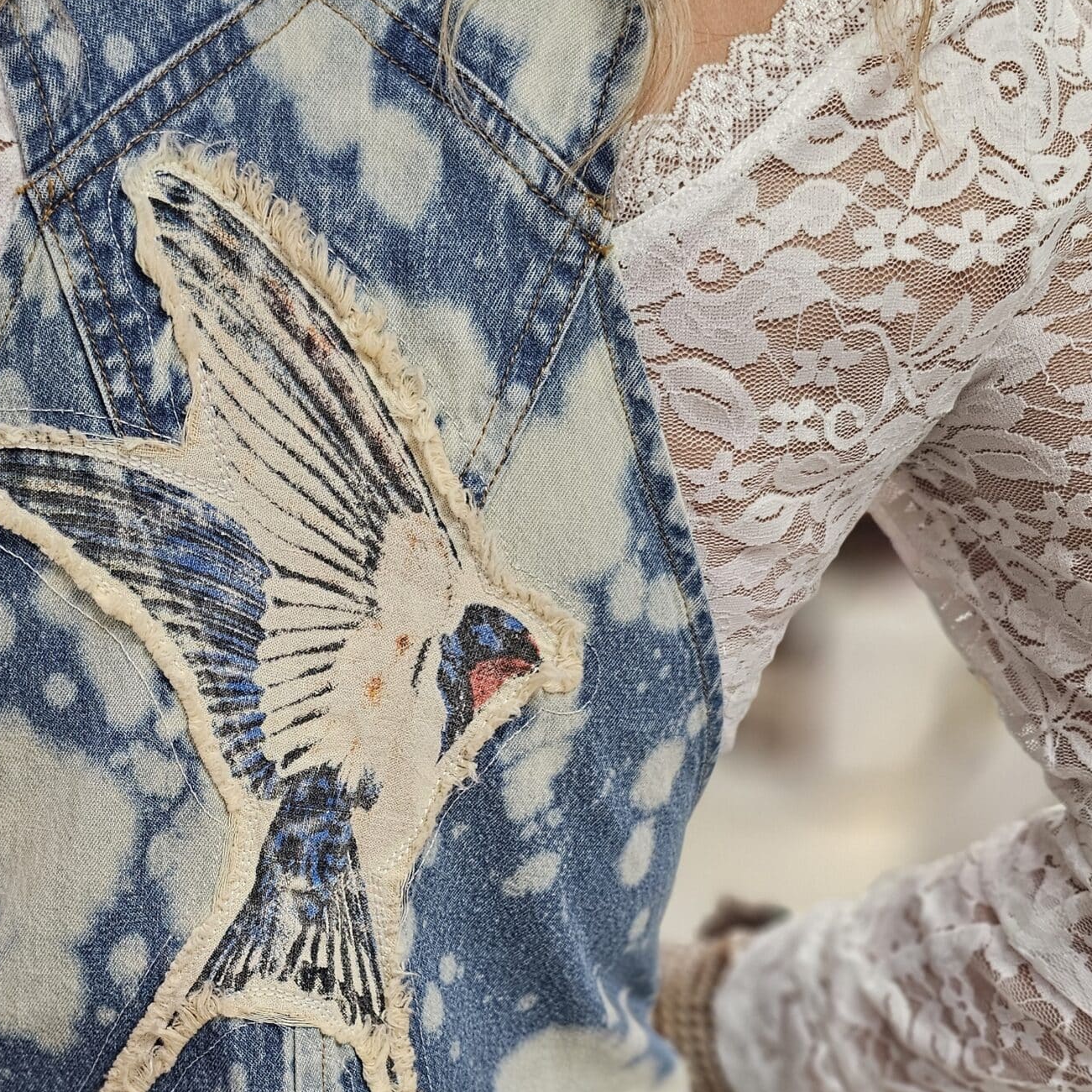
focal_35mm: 45
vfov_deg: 37.1
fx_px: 1606
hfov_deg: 36.3
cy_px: 745
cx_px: 214
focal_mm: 6.3
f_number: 1.7
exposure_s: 1/120
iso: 250
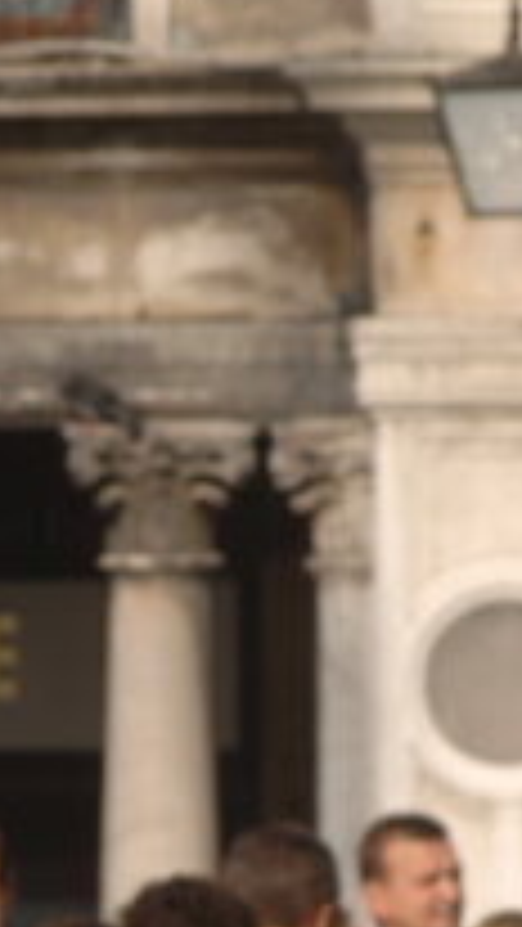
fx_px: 27457
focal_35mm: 1117
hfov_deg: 1.1
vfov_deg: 1.9
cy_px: 1516
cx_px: -486
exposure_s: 1/250
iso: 100
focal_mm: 135
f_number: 9
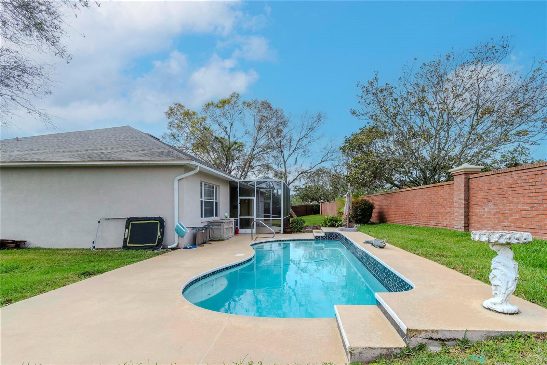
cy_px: 182
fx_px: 228
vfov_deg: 77.3
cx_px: 274
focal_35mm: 15
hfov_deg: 100.4
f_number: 7.1
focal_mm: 10
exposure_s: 1/1250
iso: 500
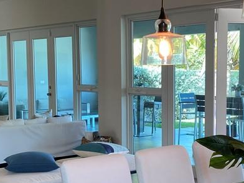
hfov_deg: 28.4
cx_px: 161
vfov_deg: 21.5
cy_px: 119
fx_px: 479
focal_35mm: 68
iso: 64
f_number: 1.8
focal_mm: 4.25
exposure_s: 1/120
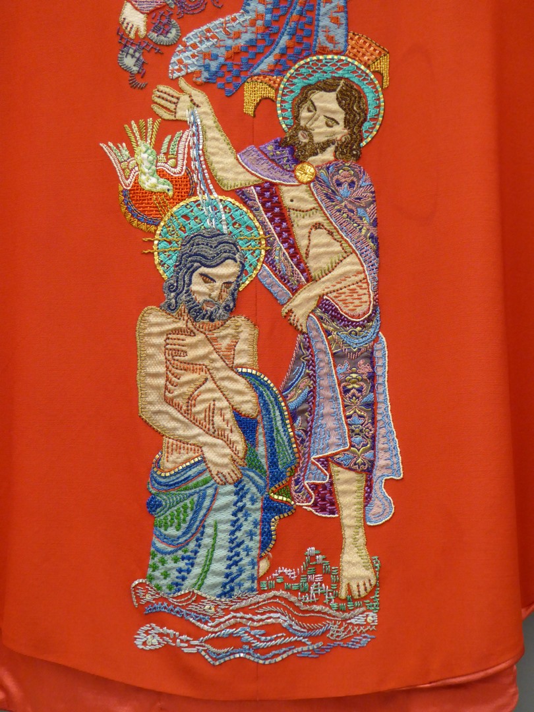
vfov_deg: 38.2
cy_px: 356
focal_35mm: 50
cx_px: 267
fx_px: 1028
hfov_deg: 29.1
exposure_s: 1/25
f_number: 4.1
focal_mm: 9
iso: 400
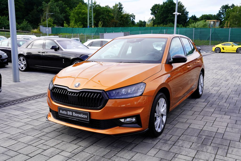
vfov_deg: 40.0
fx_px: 221
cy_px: 80
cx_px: 120
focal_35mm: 33
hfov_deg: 57.2
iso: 100
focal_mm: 33
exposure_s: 1/100
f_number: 7.1
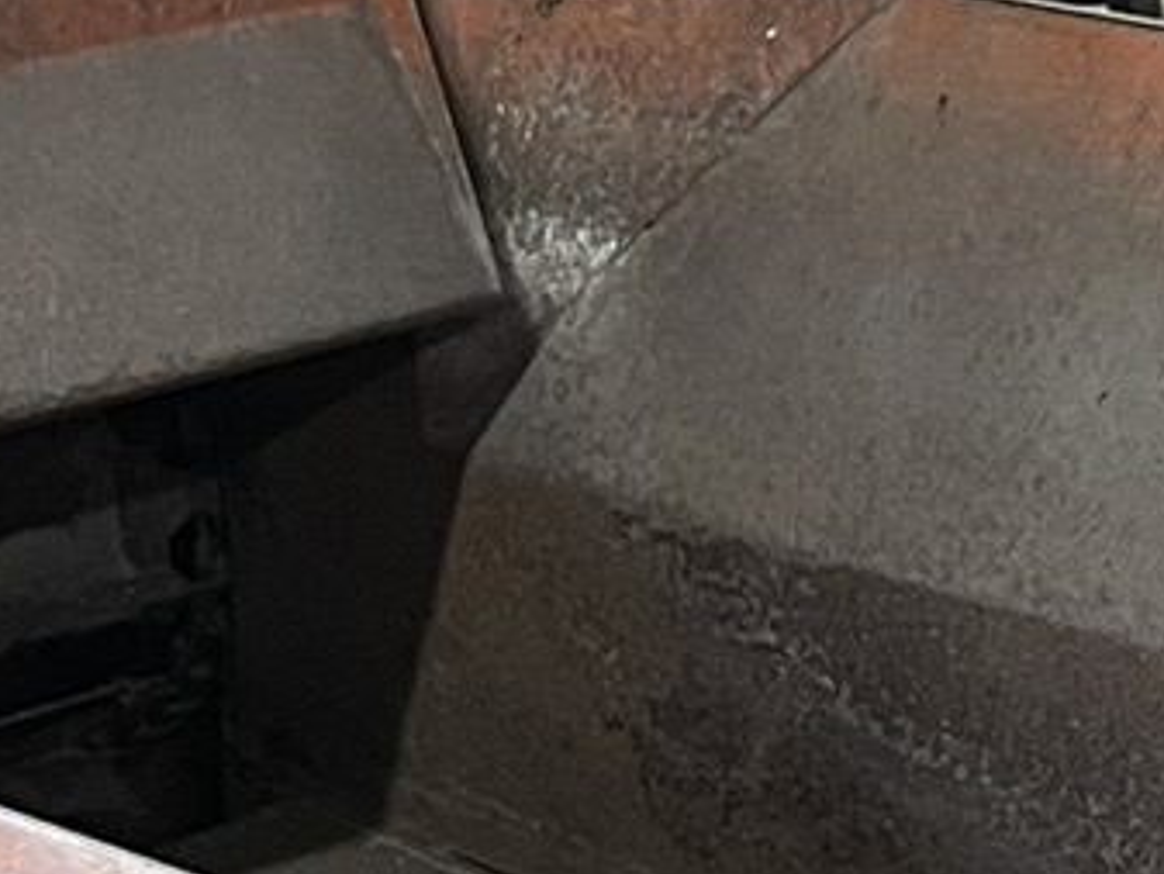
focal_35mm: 152
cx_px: 1295
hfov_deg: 12.7
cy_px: 1178
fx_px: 5113
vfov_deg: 9.6
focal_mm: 5.1
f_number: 1.6
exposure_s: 1/33
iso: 400
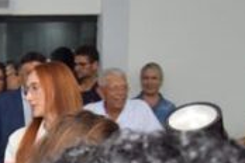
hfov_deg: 15.8
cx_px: -158
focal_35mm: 115
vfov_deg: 11.7
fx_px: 783
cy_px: 177
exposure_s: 1/60
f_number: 3.5
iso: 1000
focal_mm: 18
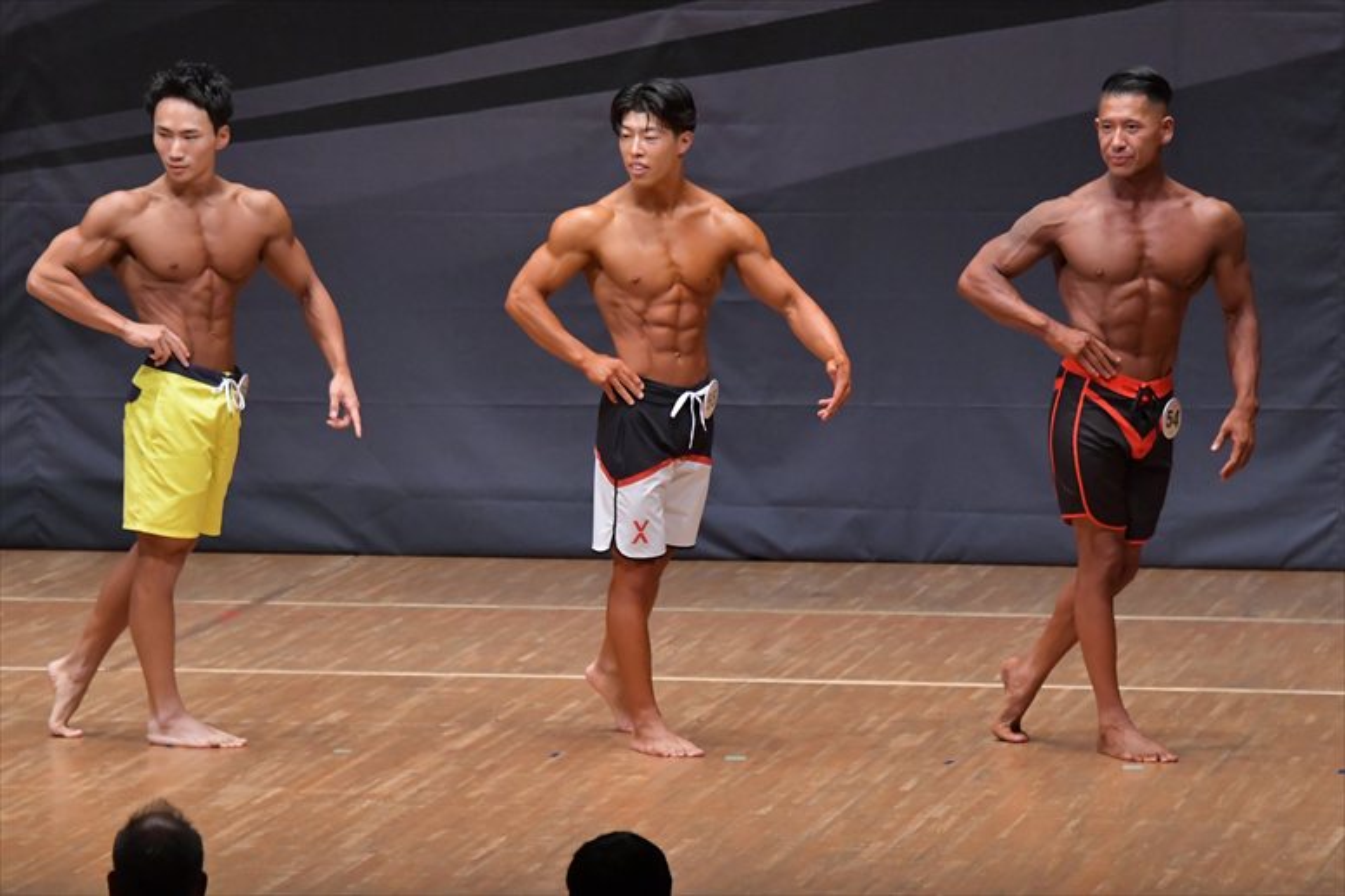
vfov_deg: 5.7
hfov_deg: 8.6
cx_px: 672
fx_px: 8962
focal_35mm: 240
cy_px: 448
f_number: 5.6
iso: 6400
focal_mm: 160
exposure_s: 1/400
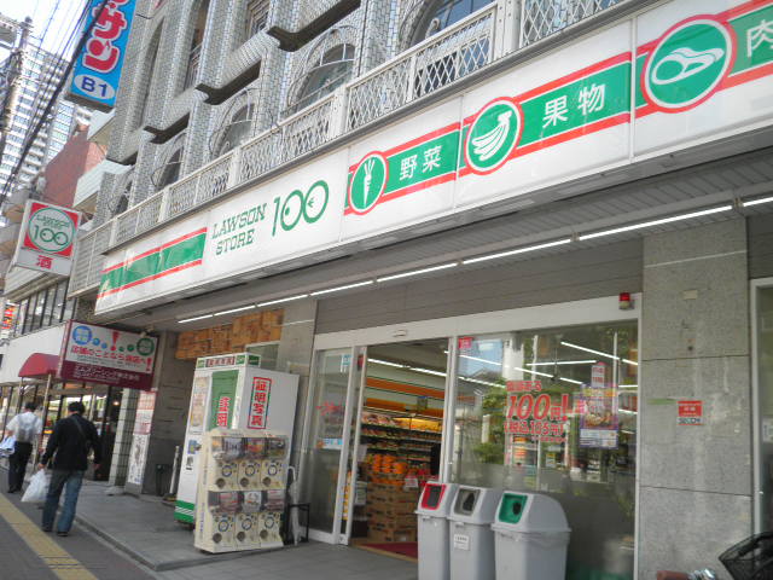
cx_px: 386
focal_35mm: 31
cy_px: 290
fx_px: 692
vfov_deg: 45.4
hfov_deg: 58.4
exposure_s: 1/160
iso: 64
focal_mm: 5.5
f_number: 2.9
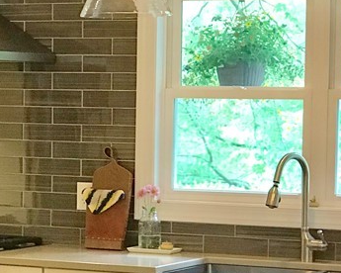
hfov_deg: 11.7
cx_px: 94
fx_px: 1665
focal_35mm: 165
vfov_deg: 9.4
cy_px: 200
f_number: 2.8
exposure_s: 1/60
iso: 400
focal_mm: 6.6
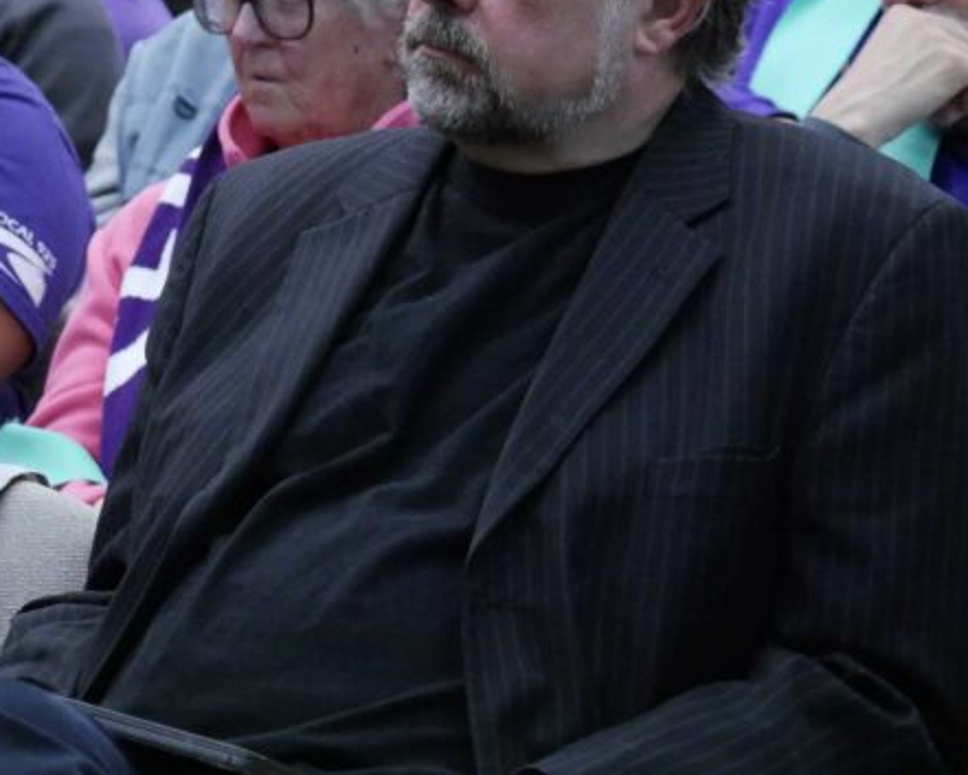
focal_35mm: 245
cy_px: 181
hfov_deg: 7.9
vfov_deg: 6.3
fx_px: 7021
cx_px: 200
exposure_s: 1/100
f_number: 5.6
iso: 6400
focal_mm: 72
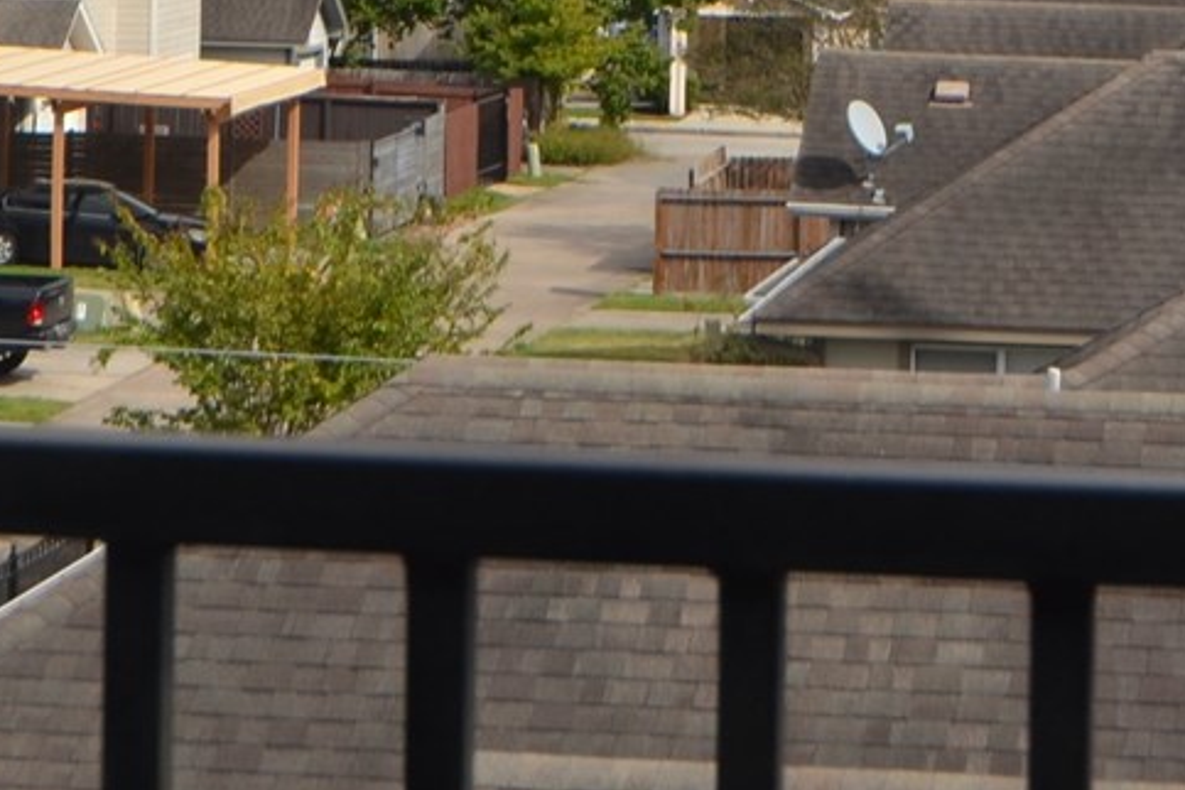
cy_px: -550
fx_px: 5332
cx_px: 842
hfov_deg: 12.7
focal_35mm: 162
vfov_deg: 8.2
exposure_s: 1/250
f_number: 8
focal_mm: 24
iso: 100
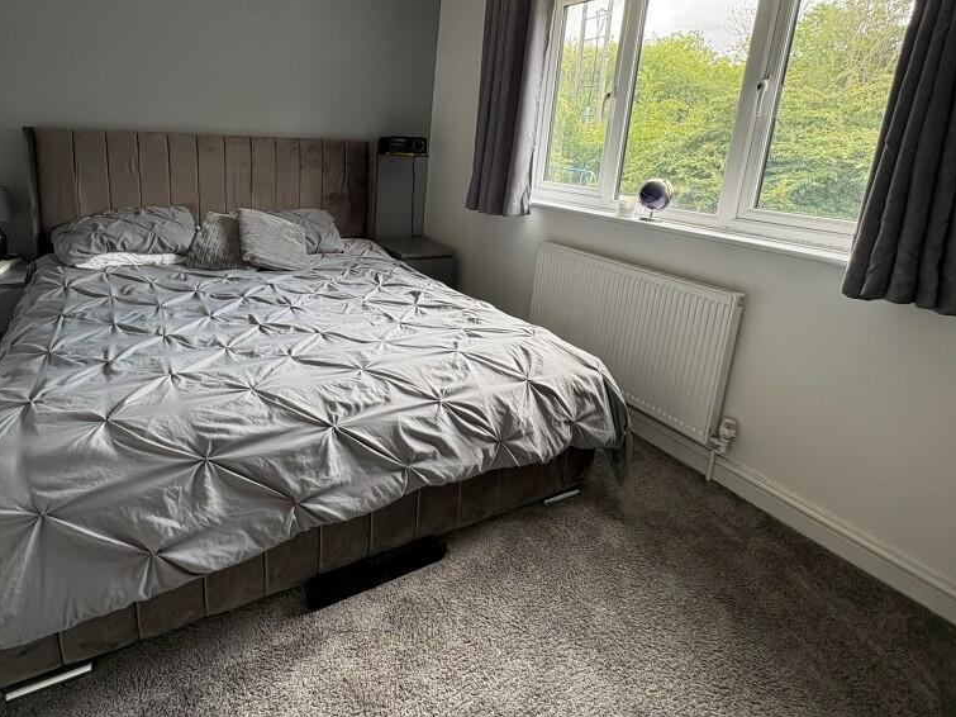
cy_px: 253
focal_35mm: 19
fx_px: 525
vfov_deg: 67.2
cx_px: 381
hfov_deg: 83.6
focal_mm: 2.22
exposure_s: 1/99
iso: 80
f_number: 2.2
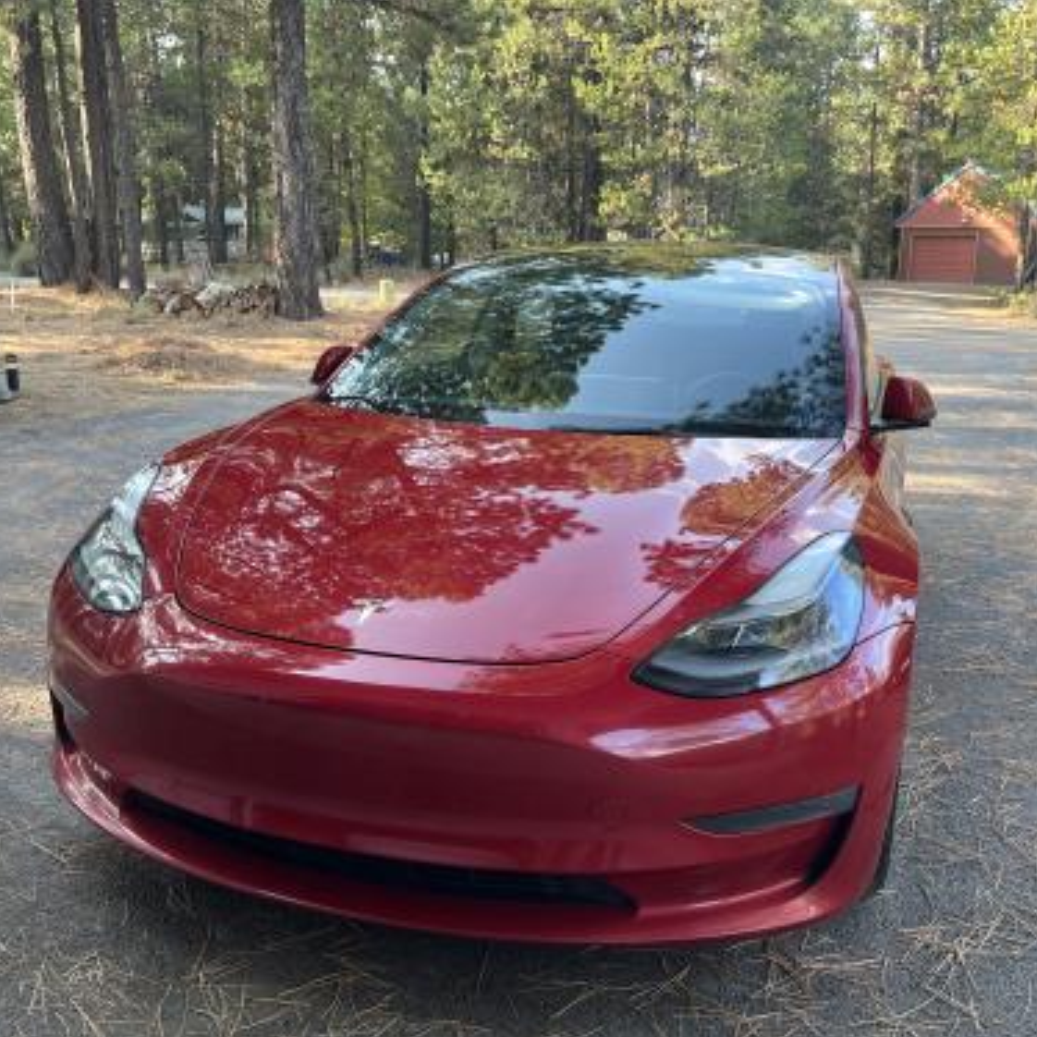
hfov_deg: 52.5
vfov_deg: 52.5
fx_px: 1051
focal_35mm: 31
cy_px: 521
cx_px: 552
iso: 40
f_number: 1.5
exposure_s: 1/121
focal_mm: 5.7
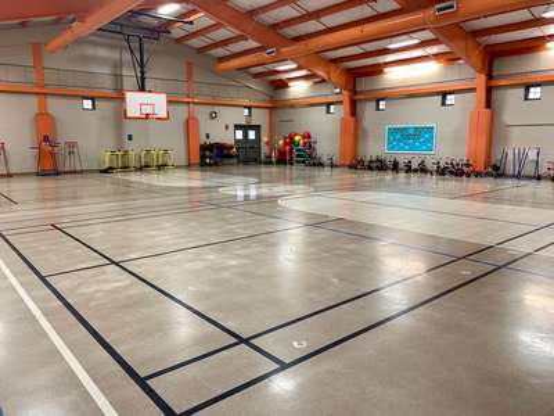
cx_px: 277
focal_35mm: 26
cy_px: 208
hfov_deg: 67.3
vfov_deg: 53.1
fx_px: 416
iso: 100
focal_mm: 4.25
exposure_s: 1/60
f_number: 1.8
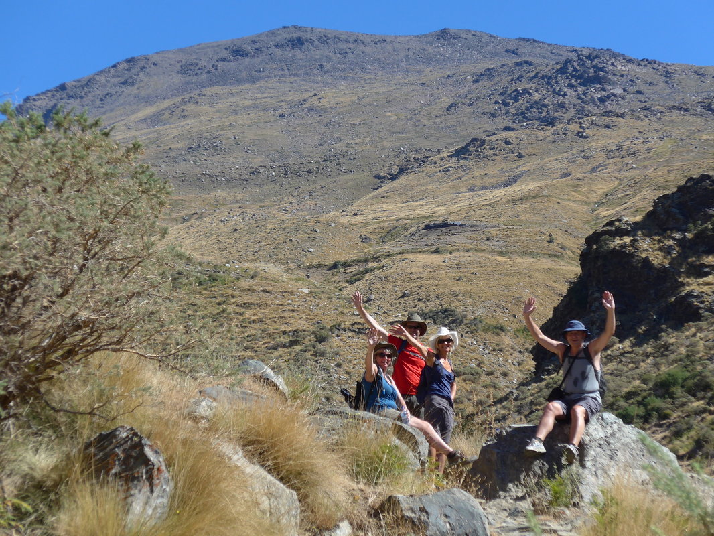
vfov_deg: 13.5
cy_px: 268
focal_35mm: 110
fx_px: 2269
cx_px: 357
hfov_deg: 17.9
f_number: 4.9
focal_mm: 21.6
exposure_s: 1/400
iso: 80
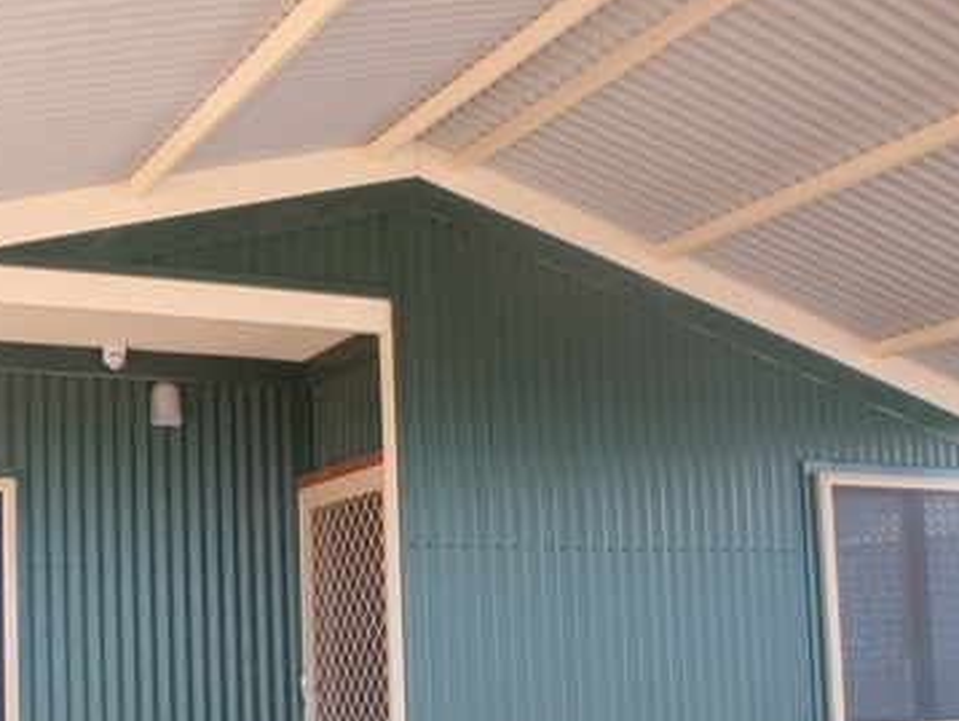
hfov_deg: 37.2
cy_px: 574
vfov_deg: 28.5
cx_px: 238
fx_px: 1386
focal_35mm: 50
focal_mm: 5
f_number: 4
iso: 64
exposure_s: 1/60
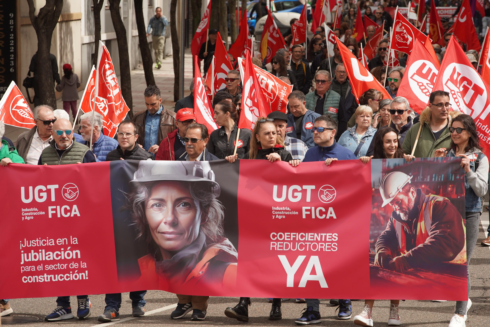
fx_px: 2722
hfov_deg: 10.3
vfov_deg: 6.9
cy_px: 164
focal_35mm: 200
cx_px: 245
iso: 640
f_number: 9
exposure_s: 1/1000
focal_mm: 200
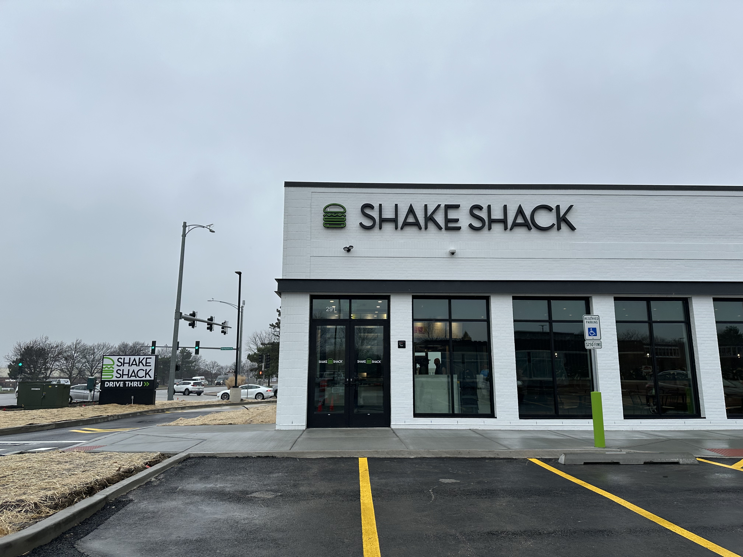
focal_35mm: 24
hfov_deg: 71.6
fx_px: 515
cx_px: 372
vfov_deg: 56.8
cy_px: 278
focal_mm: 6.86
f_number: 1.78
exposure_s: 1/1517
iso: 80
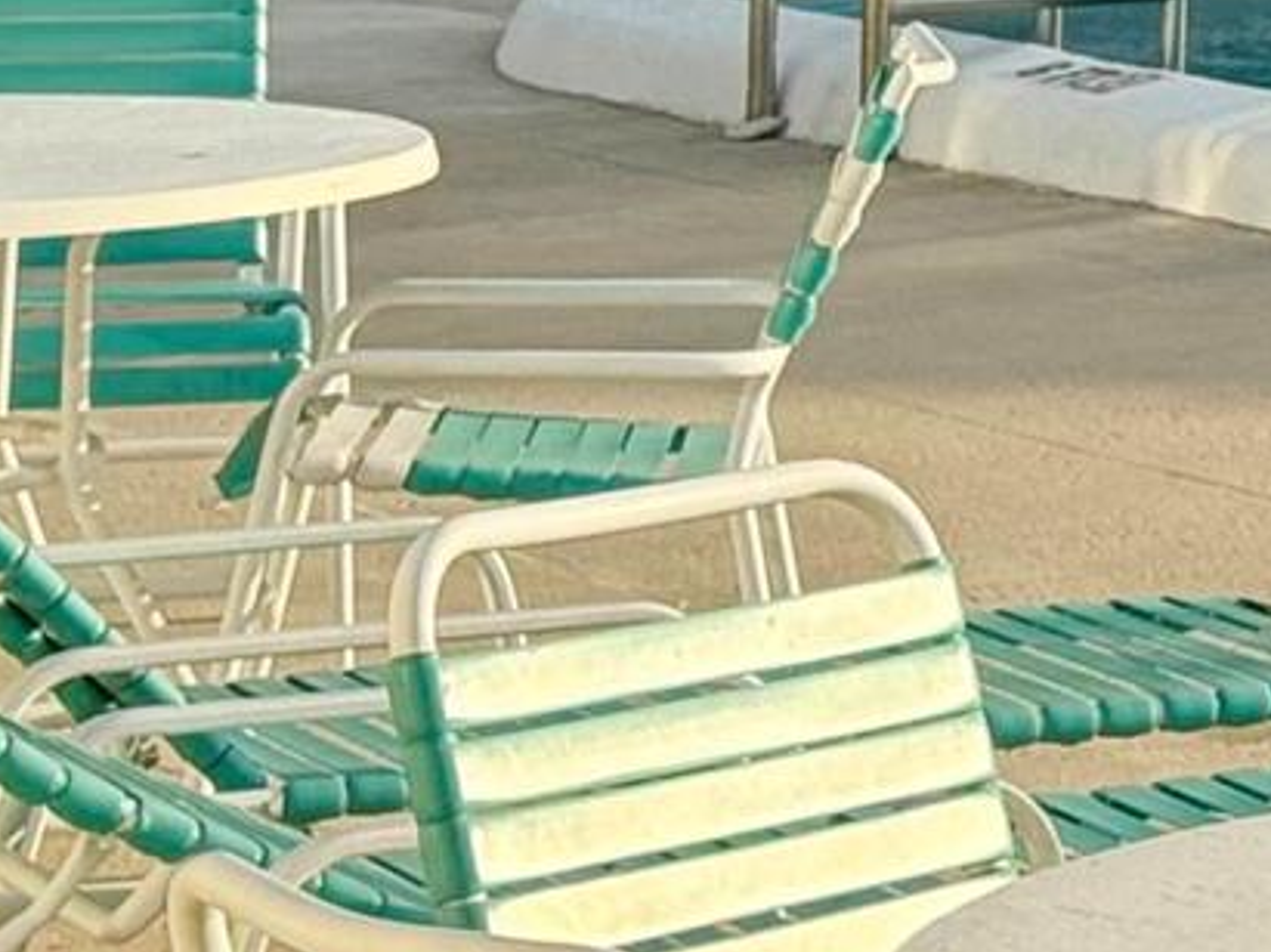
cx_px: 3089
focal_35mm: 239
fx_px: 8773
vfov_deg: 6.1
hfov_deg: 7.7
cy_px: -974
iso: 64
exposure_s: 1/2959
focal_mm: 6.86
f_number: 1.78
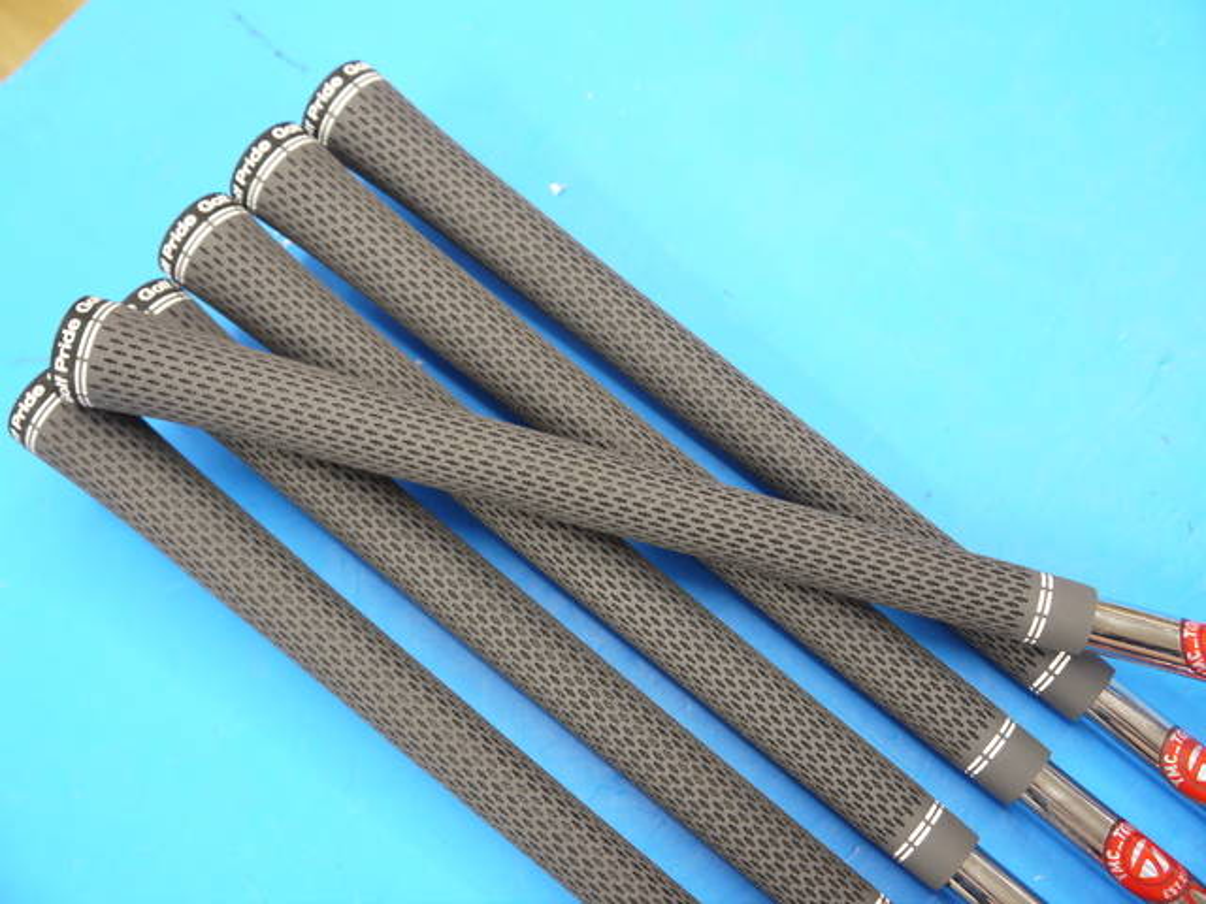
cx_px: 603
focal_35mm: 48
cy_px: 452
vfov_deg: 30.3
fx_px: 1672
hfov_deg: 39.7
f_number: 4.5
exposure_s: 1/60
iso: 500
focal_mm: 24
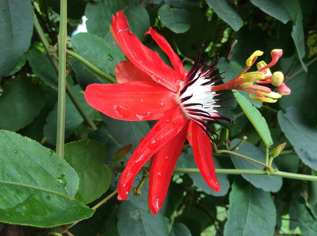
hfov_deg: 56.9
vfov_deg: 44.0
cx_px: 158
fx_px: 292
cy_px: 118
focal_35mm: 32
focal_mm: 3.3
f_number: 2.4
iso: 50
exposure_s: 1/120
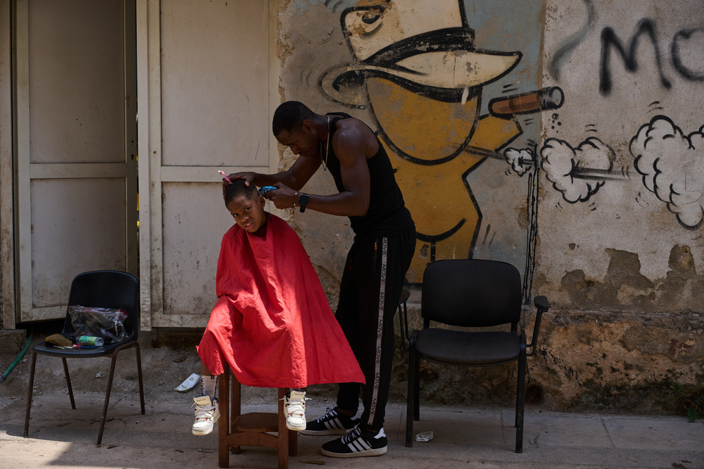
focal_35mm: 55
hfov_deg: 36.3
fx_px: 1075
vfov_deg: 24.6
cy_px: 234
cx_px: 352
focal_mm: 55
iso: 100
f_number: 5.6
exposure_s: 1/320
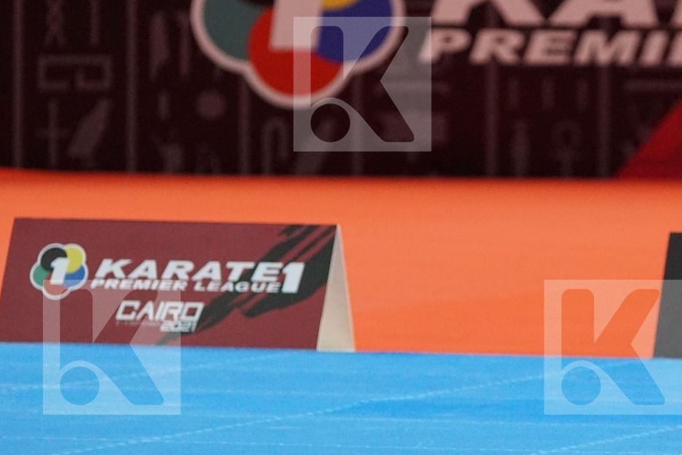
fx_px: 7768
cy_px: 84
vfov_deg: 3.4
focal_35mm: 410
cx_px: 613
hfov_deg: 5.0
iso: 3200
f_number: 2.8
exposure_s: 1/1600
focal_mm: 140
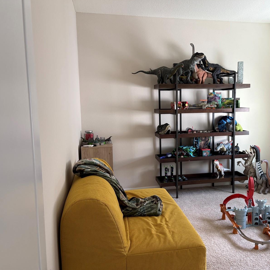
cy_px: 134
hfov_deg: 51.9
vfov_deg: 52.5
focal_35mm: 31
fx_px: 274
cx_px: 171
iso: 125
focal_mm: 5.96
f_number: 1.6
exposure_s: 1/115
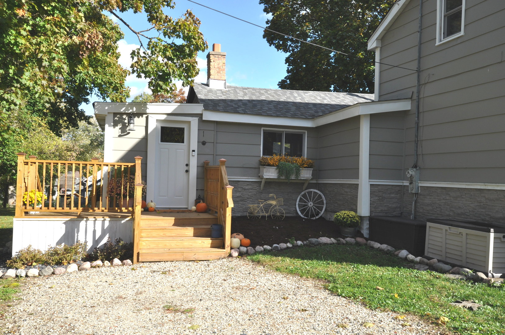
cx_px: 252
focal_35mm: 32
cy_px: 168
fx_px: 441
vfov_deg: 41.6
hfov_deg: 59.5
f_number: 11
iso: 200
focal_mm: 21
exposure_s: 1/200
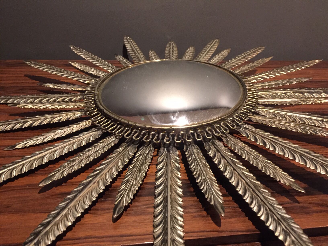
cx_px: 164
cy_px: 123
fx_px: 275
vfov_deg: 48.2
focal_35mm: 29
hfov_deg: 61.7
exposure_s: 1/8
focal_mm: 4.15
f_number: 2.2
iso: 160
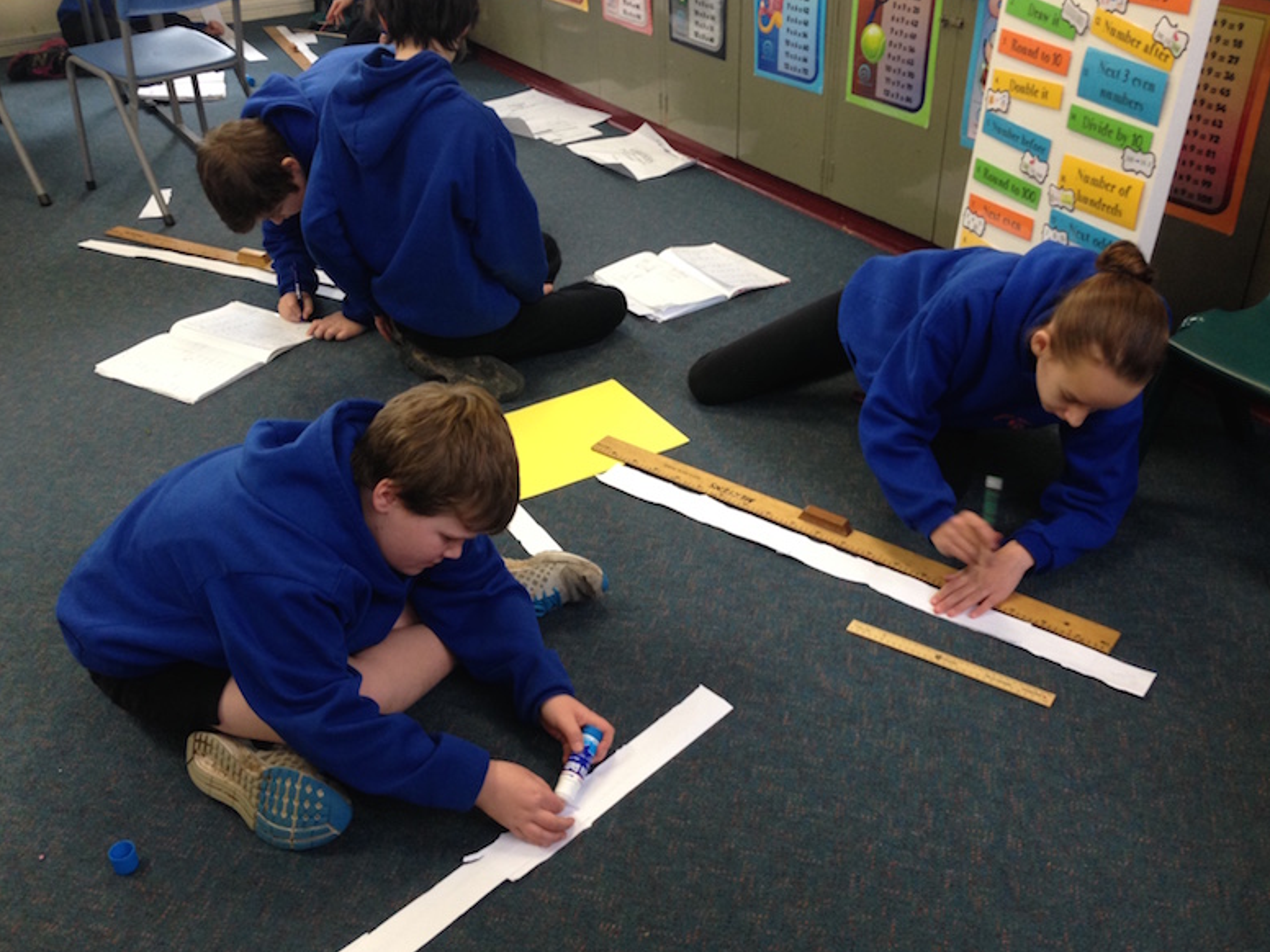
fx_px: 1247
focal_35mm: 34
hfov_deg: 54.0
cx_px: 627
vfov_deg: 41.8
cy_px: 473
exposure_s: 1/20
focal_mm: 4.12
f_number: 2.4
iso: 100
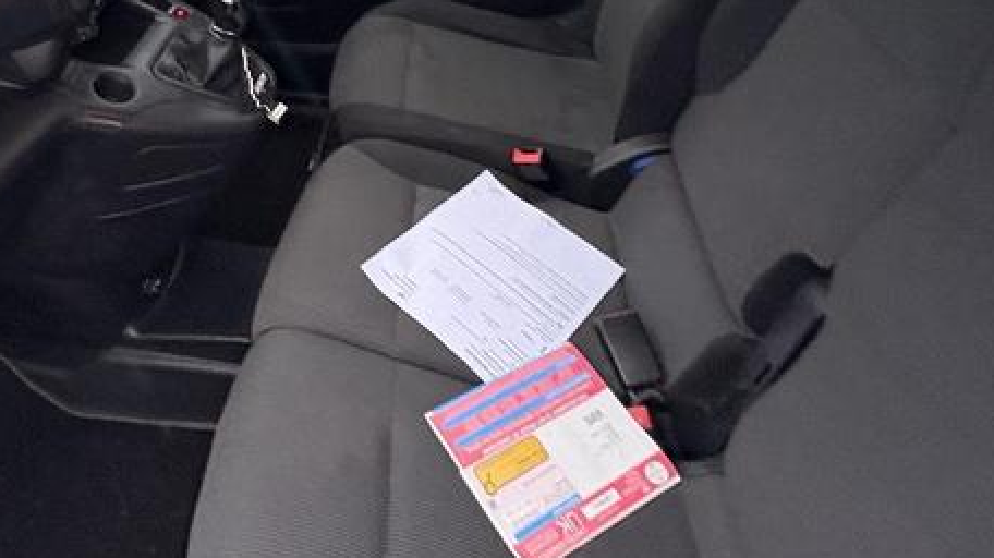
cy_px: -113
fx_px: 790
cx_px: 259
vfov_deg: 32.2
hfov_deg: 61.1
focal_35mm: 30
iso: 400
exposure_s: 1/60
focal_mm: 2.22
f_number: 2.2
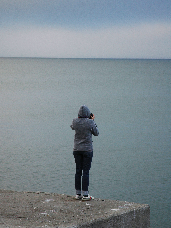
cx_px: 86
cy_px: 111
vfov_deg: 14.2
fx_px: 912
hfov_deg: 10.7
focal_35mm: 139
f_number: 4.5
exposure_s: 1/320
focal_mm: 85
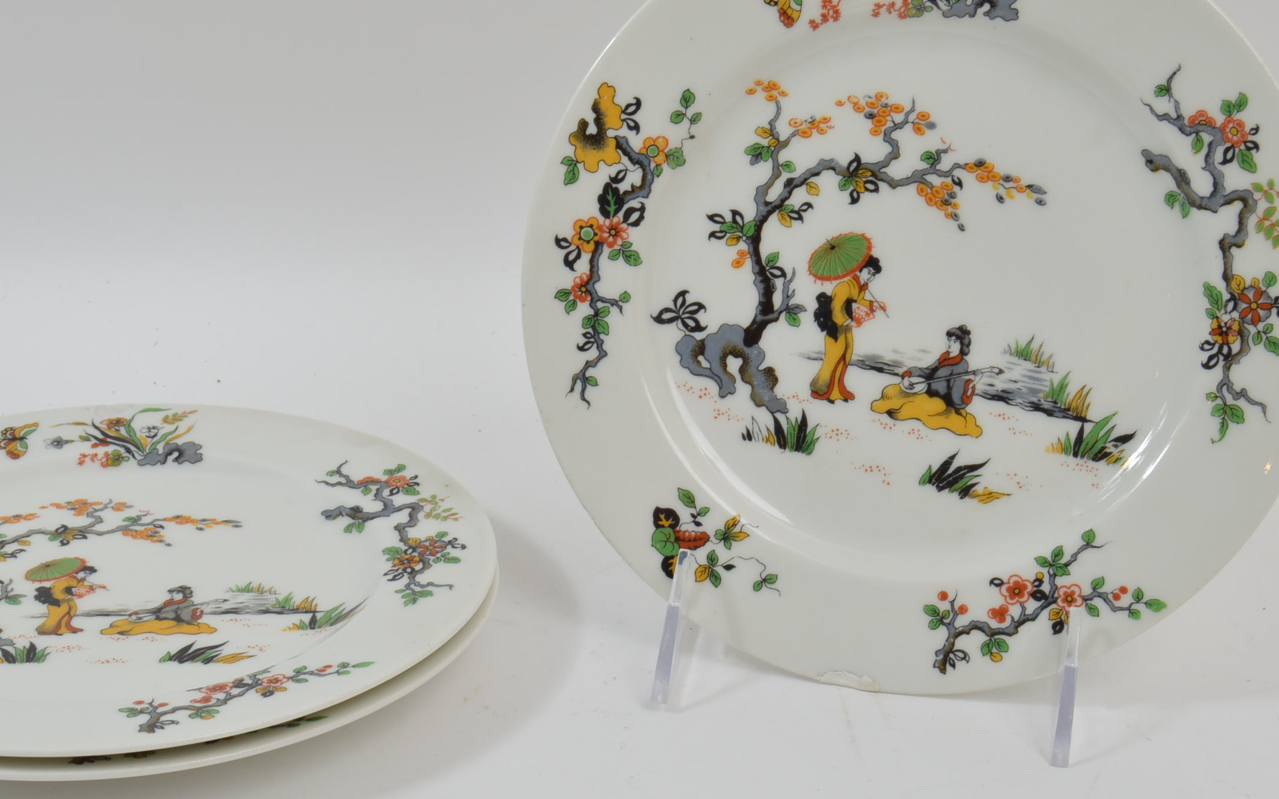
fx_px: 2231
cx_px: 539
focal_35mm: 64
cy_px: 375
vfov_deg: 20.3
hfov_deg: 31.9
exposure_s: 1/80
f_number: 11
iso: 200
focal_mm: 30
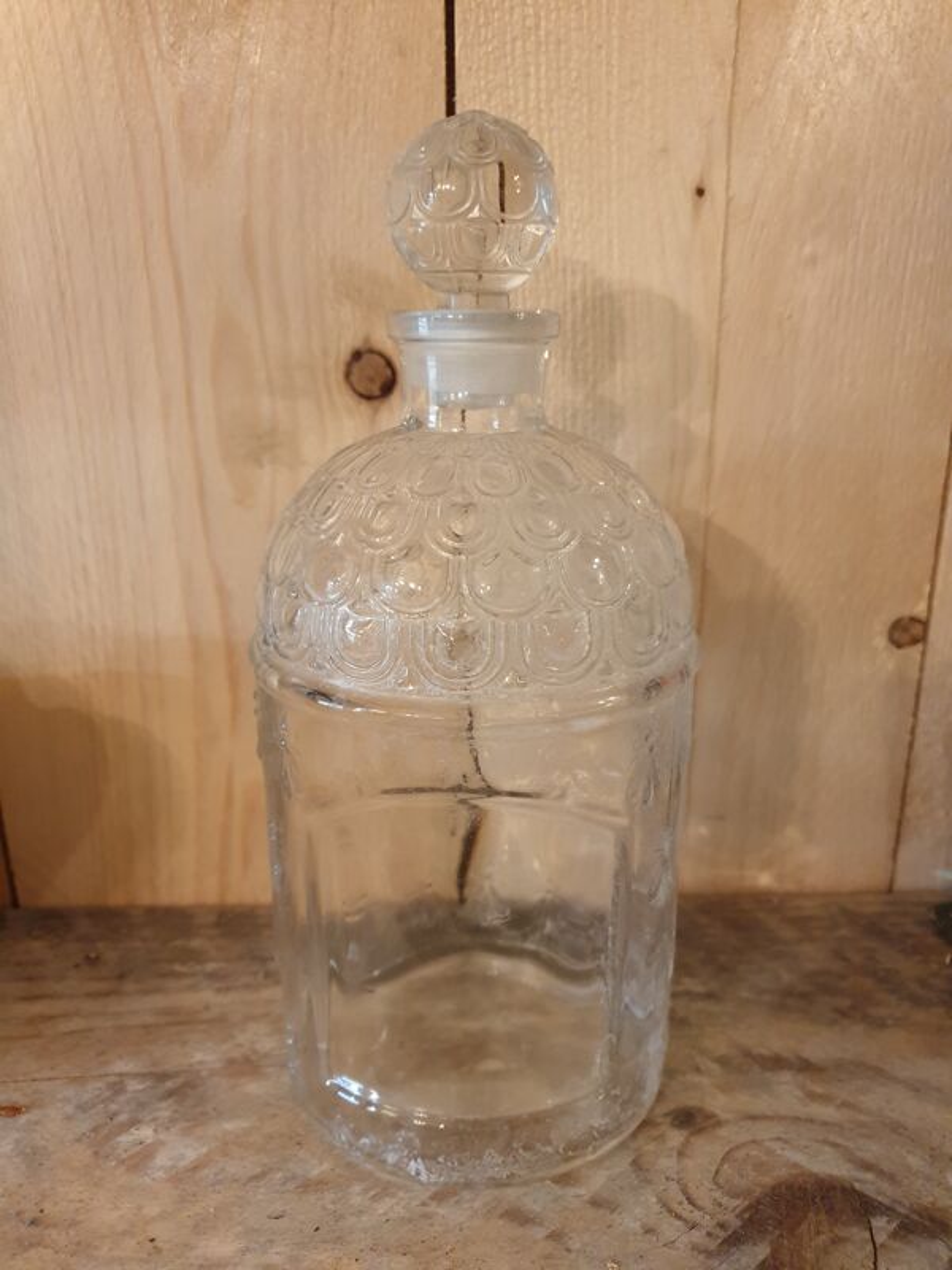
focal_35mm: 26
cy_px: 635
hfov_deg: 53.1
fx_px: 953
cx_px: 476
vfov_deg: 67.3
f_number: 1.5
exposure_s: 1/17
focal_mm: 4.3
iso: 250
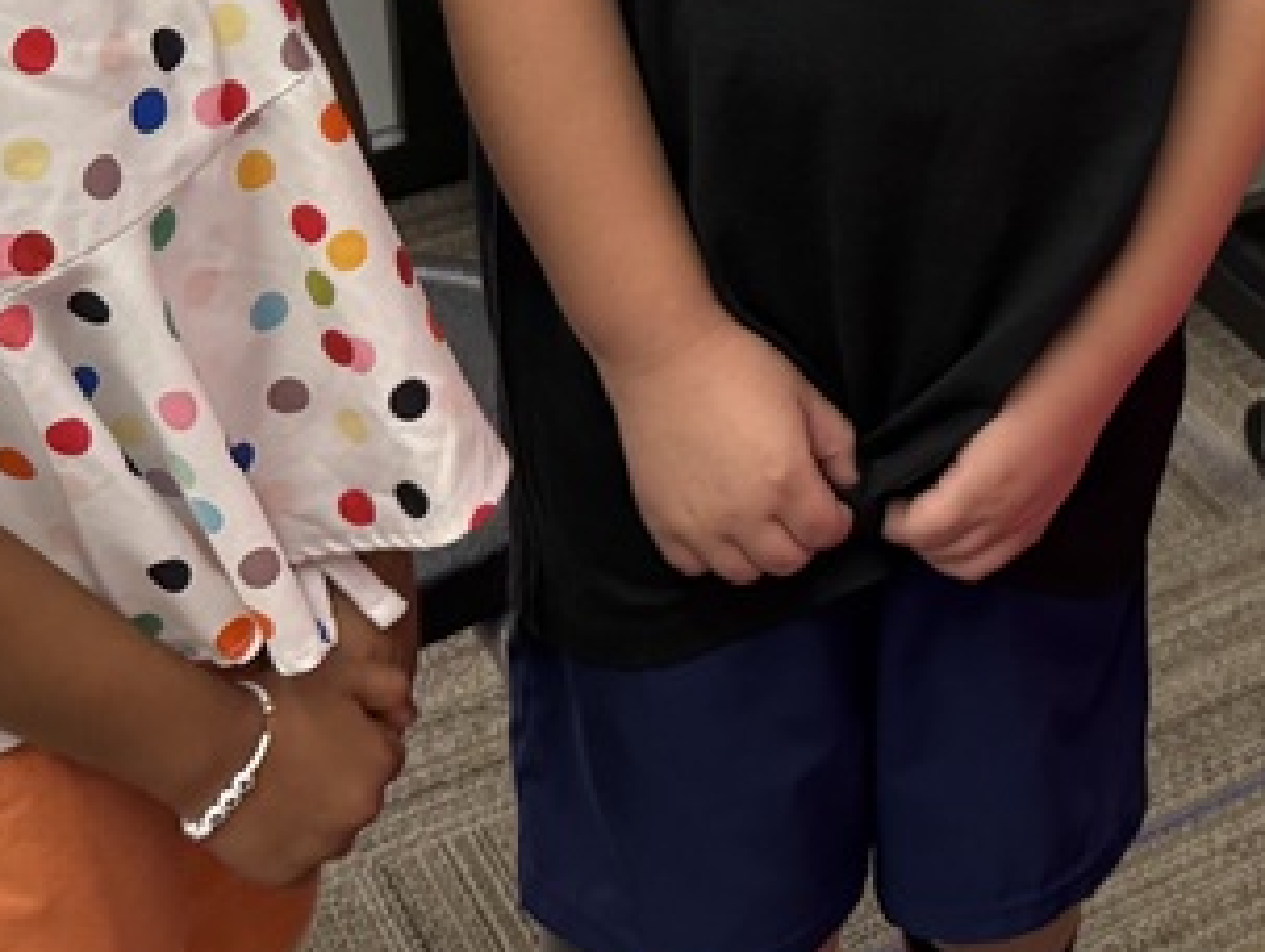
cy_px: -322
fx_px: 2964
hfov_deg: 23.0
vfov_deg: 17.1
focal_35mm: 81
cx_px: 1311
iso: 200
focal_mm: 6.76
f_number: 1.78
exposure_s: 1/121
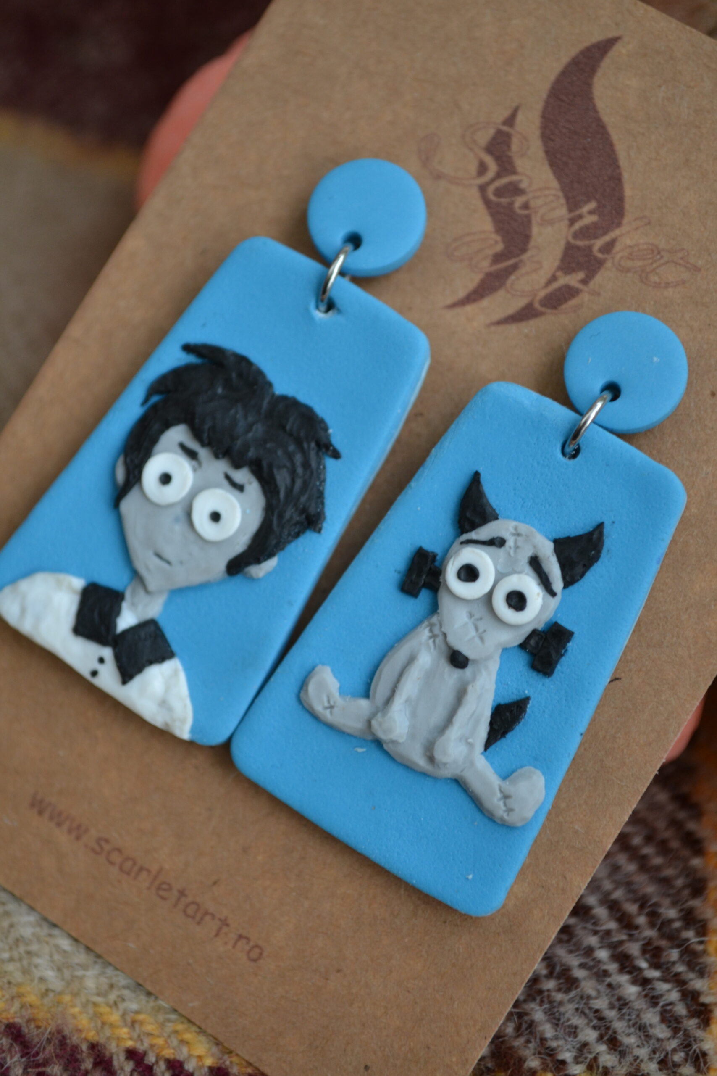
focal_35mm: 63
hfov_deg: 21.6
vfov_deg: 31.9
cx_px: 358
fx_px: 1882
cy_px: 538
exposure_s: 1/50
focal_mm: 42
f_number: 5.3
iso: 400
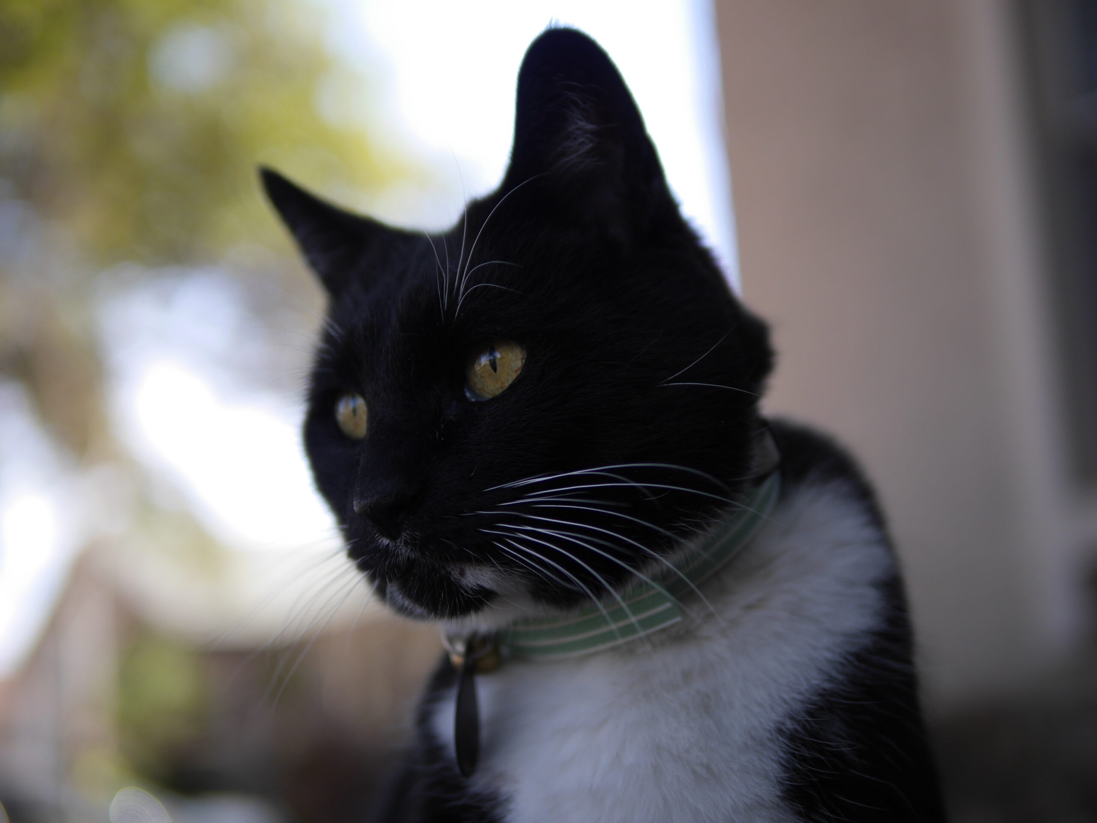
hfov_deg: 38.2
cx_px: 548
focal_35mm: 50
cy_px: 412
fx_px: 1585
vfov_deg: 29.1
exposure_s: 1/1600
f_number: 1.4
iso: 200
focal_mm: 25
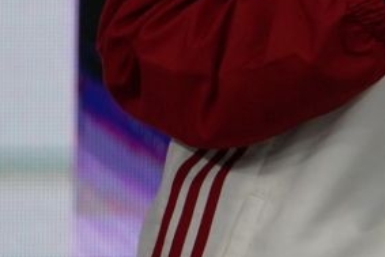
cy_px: -7
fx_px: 13610
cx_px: 1151
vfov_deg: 1.1
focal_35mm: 1272
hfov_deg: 1.6
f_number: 2.8
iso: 800
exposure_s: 1/250
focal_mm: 200
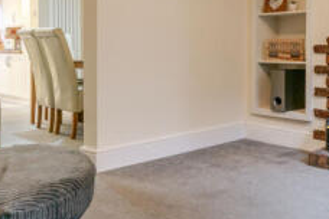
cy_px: 54
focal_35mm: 46
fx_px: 420
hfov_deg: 39.8
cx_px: 292
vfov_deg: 28.8
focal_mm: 16
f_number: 7.1
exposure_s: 1/6
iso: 250
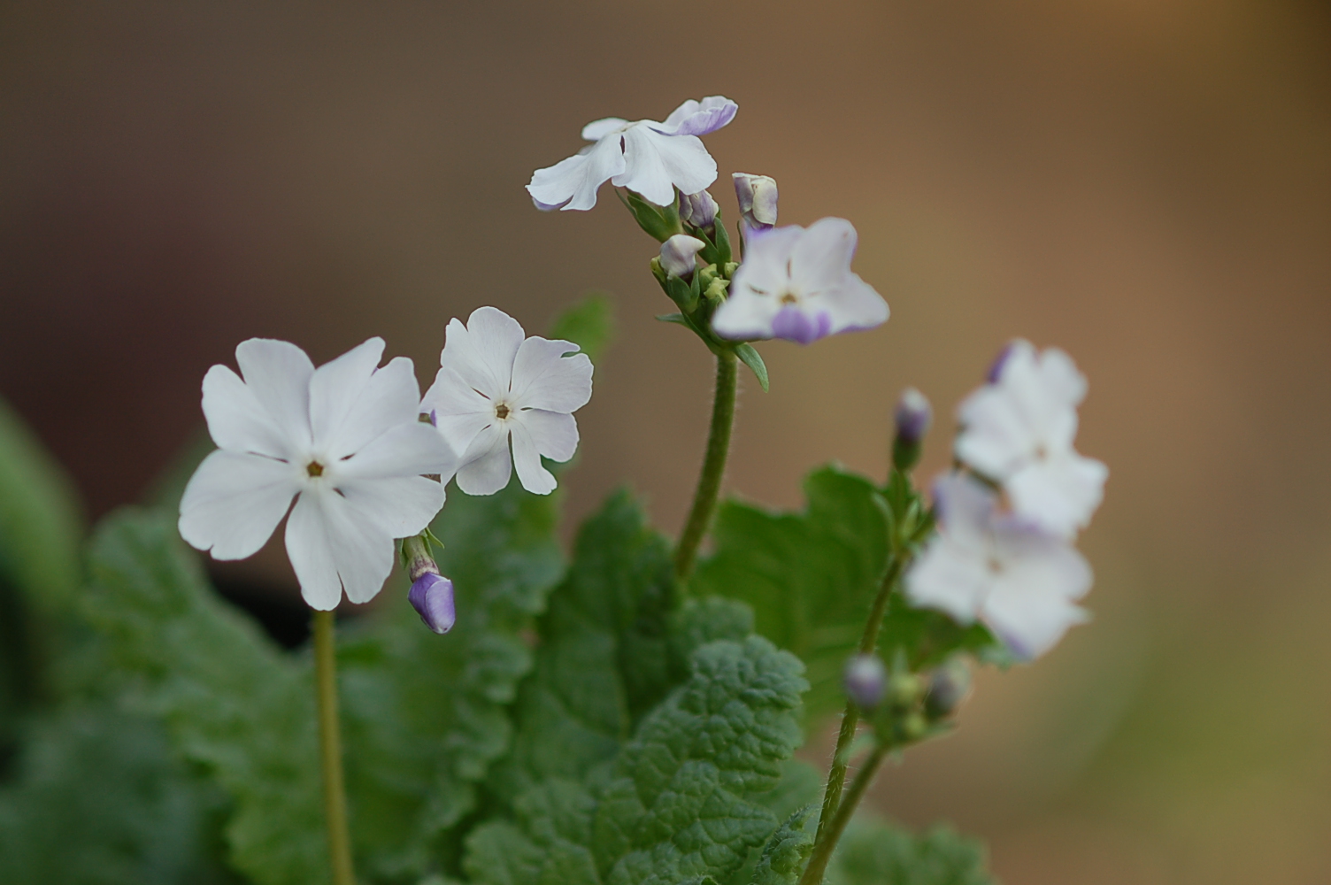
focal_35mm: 158
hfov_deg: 13.1
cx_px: 666
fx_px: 5818
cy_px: 442
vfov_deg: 8.7
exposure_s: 1/1250
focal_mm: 105
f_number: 3.2
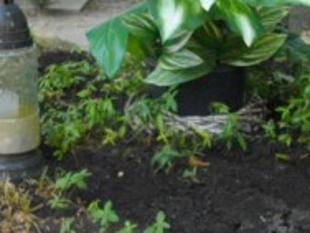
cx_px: 157
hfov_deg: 18.0
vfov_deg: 13.6
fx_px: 976
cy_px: 78
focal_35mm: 109
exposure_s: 1/125
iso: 200
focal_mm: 5.7
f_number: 2.9
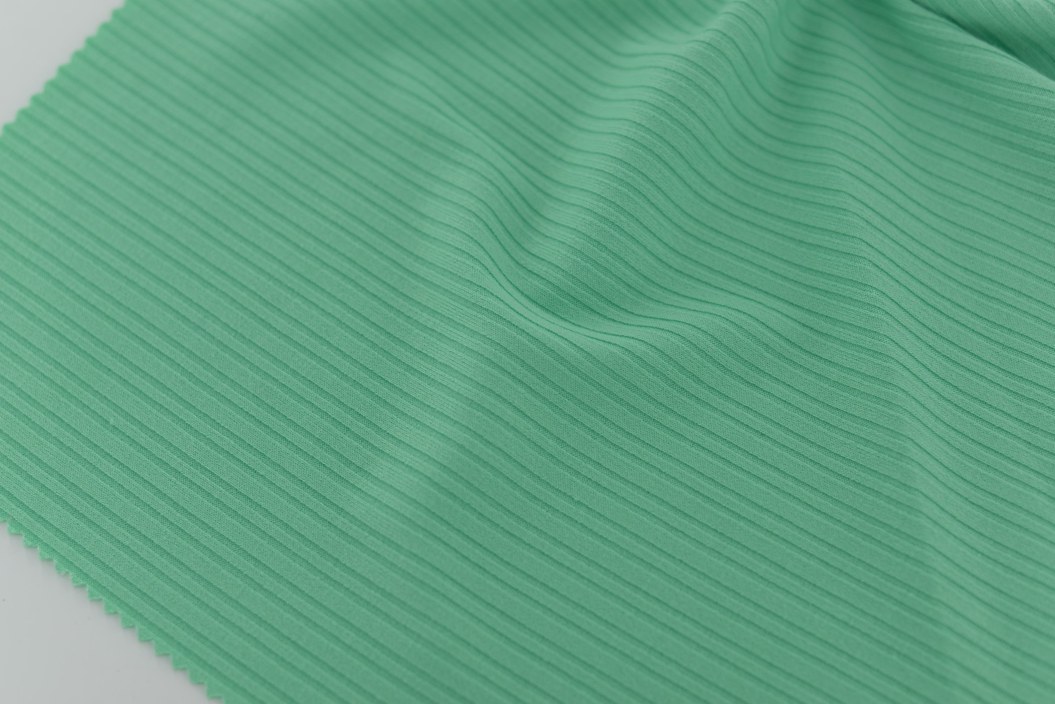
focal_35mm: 50
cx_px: 528
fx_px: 1466
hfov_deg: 39.6
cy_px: 352
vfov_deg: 27.0
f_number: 3.5
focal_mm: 50
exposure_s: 1/200
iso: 100
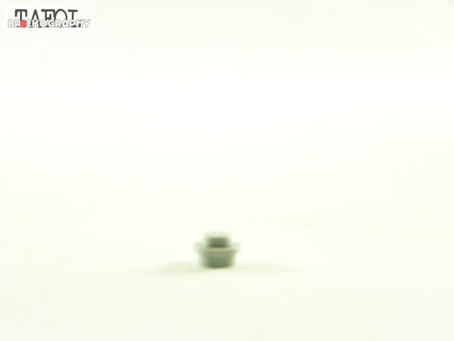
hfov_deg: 20.9
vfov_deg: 15.7
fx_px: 1233
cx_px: 227
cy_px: 170
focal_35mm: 94
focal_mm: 15.6
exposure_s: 1/60
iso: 400
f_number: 3.2
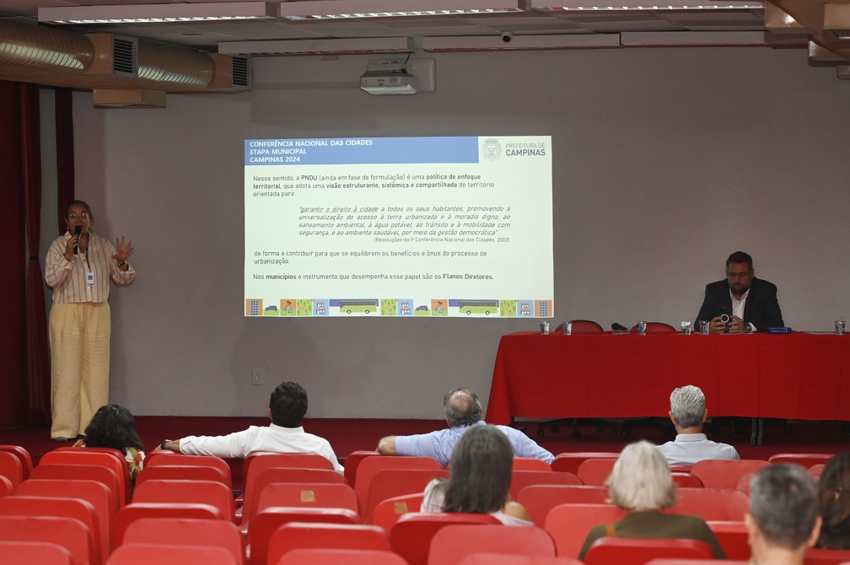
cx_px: 425
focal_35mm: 110
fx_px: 2595
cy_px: 282
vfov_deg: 12.4
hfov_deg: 18.6
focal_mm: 110
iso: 2500
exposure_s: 1/200
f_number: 5
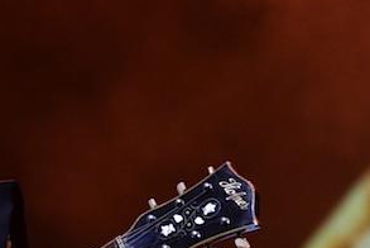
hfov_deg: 4.1
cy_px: 307
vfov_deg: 2.7
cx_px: -138
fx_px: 5191
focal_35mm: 505
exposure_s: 1/100
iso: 800
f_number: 2.8
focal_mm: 105
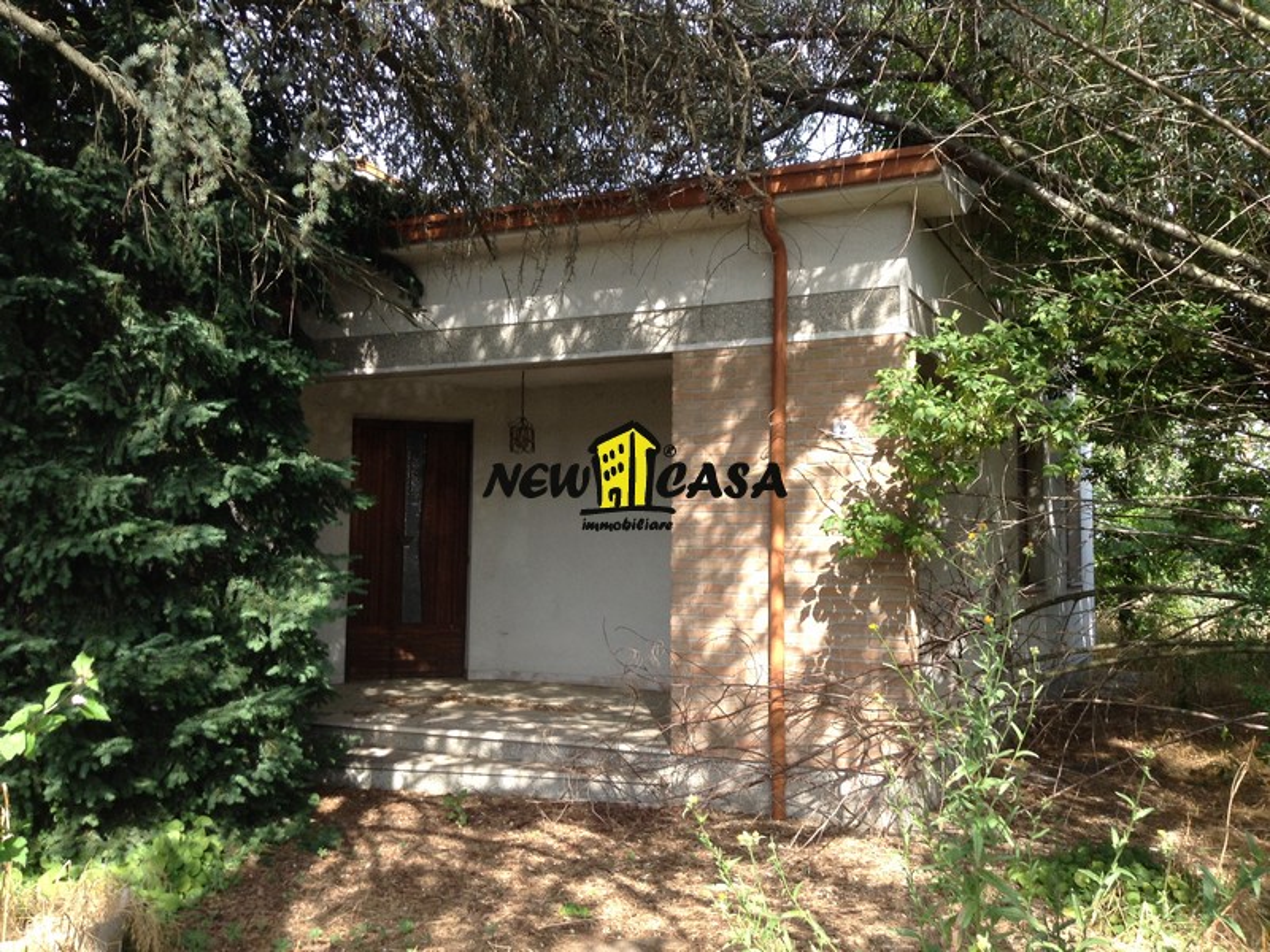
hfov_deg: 55.4
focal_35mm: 33
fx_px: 1211
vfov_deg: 42.9
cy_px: 476
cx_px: 635
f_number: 2.4
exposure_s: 1/179
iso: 32
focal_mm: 3.3
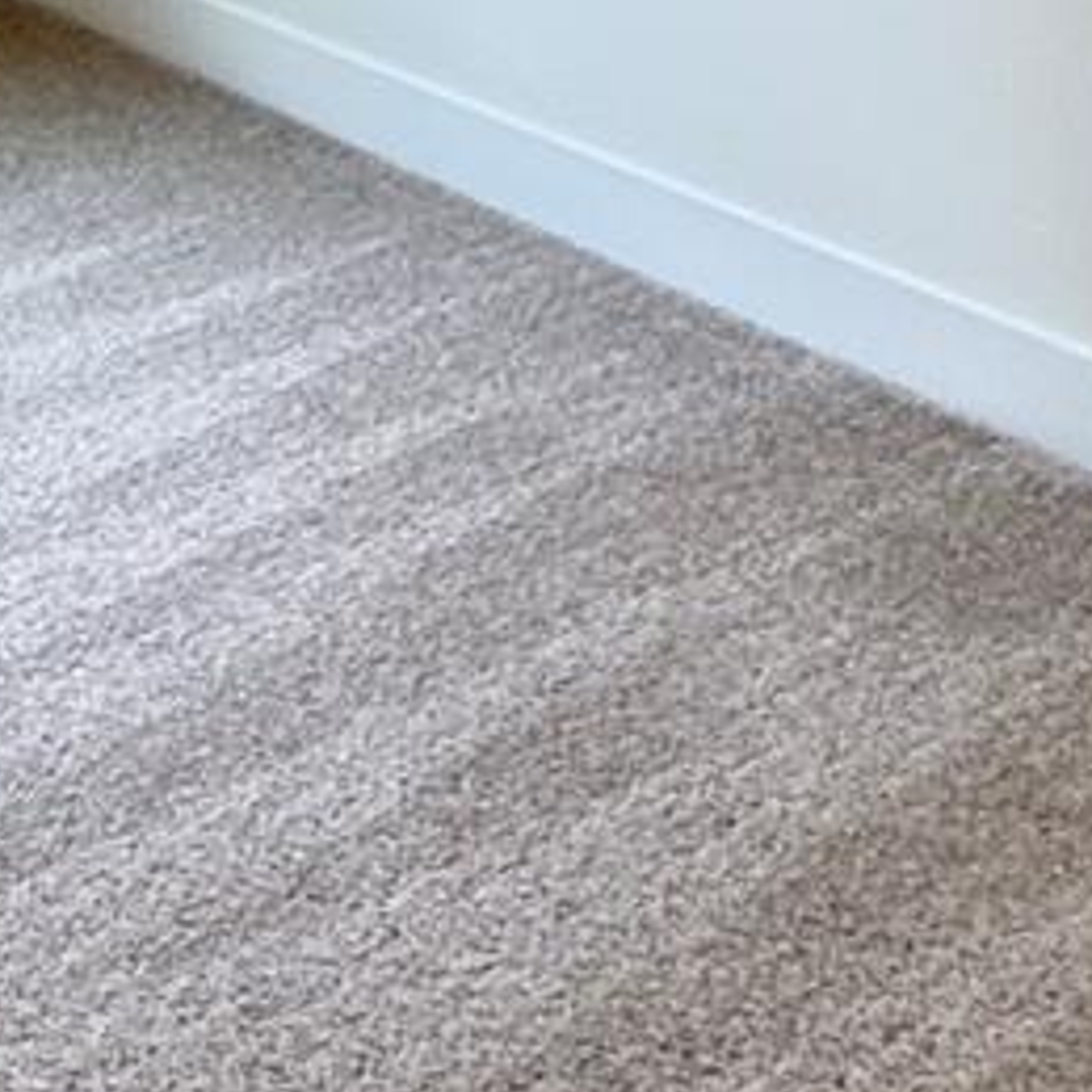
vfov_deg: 22.5
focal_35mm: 73
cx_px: -265
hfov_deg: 21.7
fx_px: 2605
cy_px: -71
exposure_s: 1/60
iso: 200
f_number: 2.2
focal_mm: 2.22
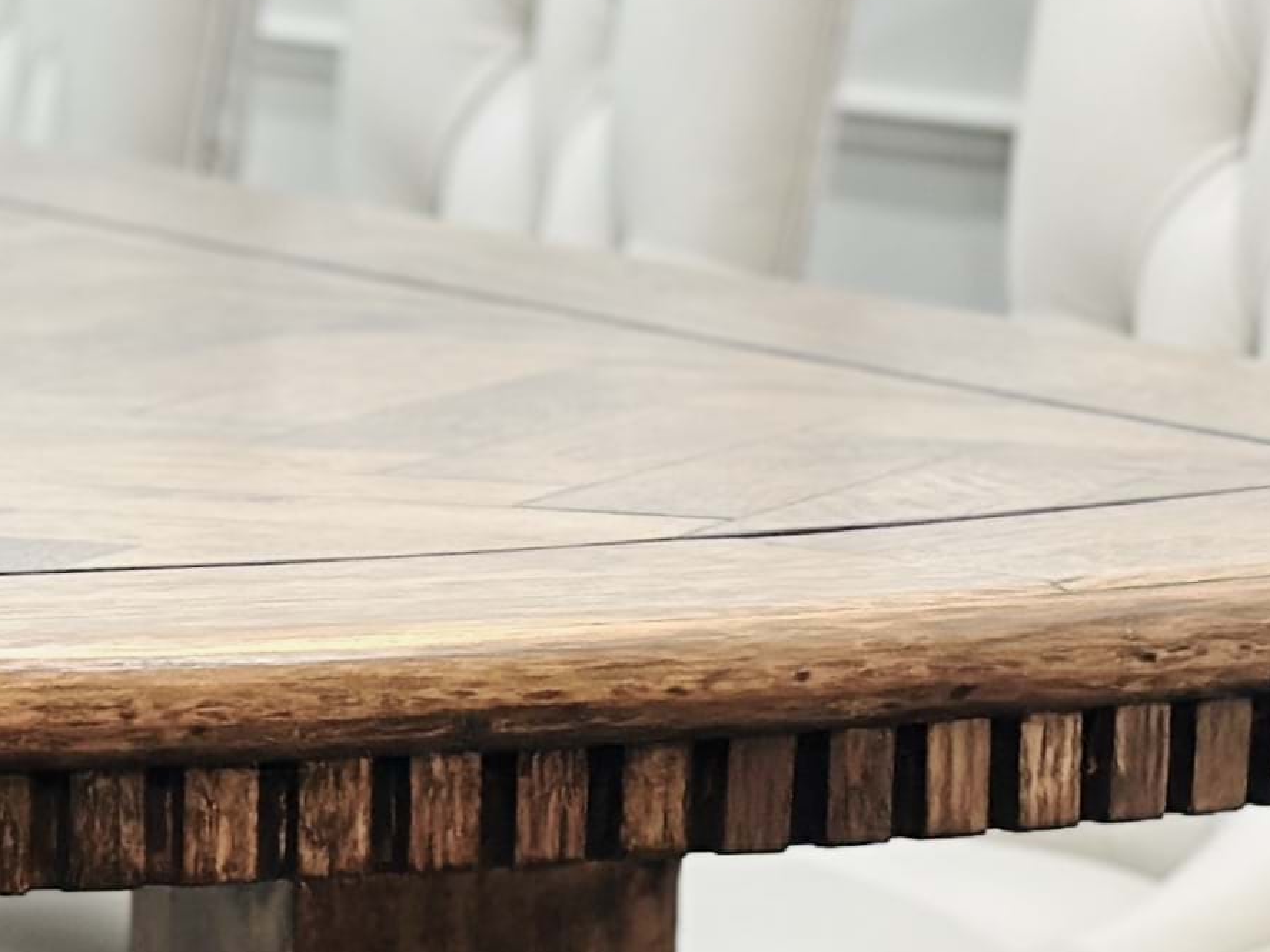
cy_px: 1417
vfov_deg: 6.9
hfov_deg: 9.1
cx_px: -654
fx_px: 7778
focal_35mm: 212
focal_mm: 6.86
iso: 160
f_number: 1.78
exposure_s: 1/50
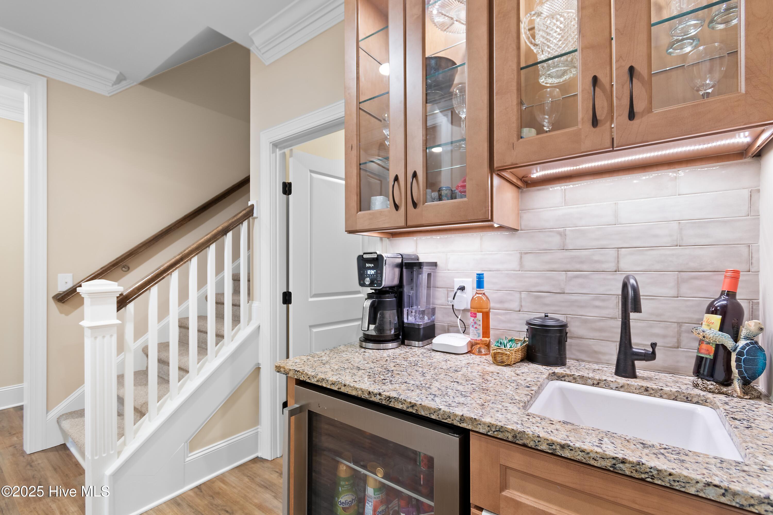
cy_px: 258
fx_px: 322
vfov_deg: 77.3
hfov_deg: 100.4
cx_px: 386
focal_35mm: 15
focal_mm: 10
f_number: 4.5
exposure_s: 1/1.25
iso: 100
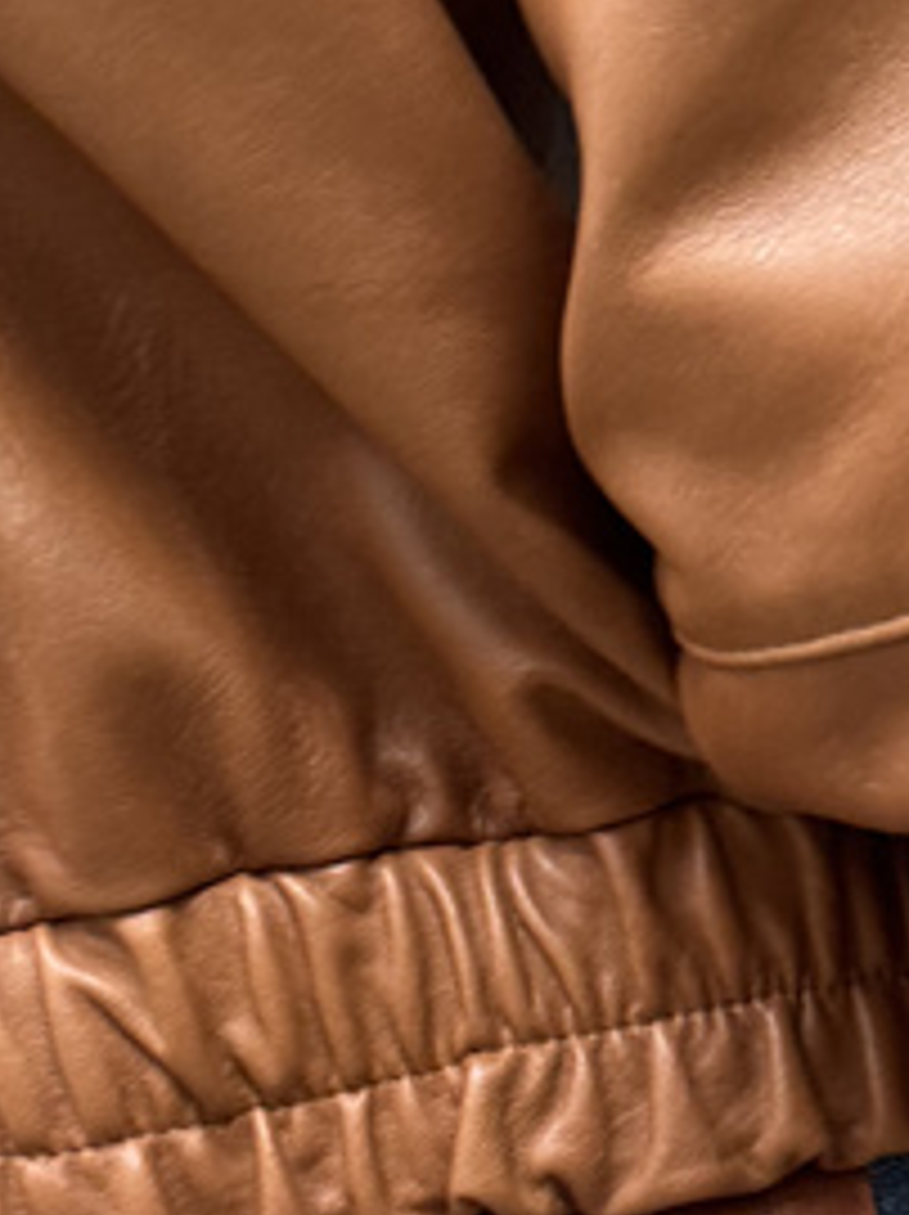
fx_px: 3121
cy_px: 1058
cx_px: 778
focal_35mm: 89
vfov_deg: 21.6
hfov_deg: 16.4
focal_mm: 6.76
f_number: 1.78
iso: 160
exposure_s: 1/100
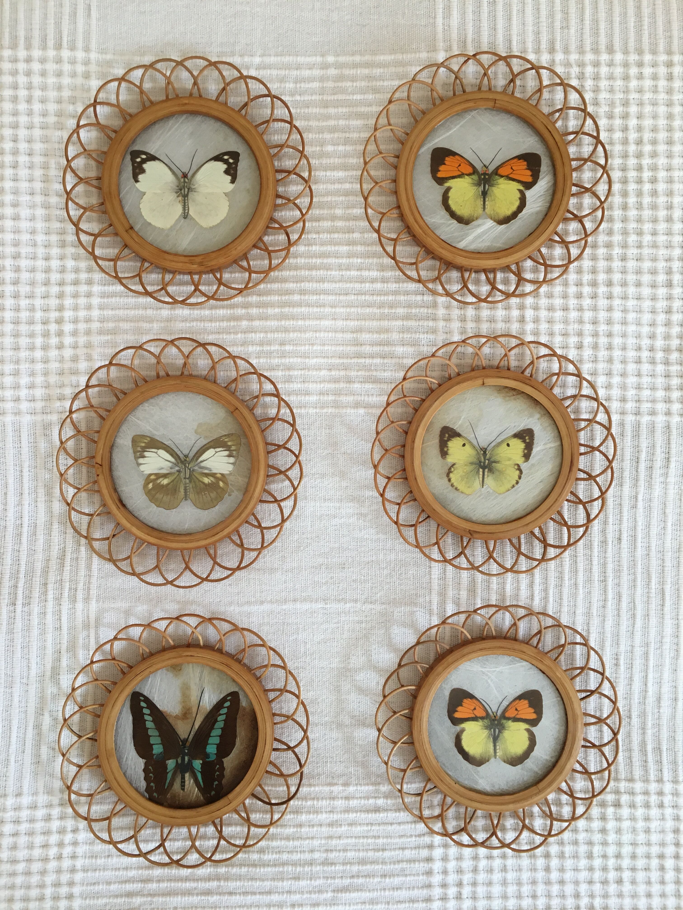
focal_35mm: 29
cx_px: 342
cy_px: 455
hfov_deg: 48.2
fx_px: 763
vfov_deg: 61.7
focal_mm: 4.15
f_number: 2.2
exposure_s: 1/33
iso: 40
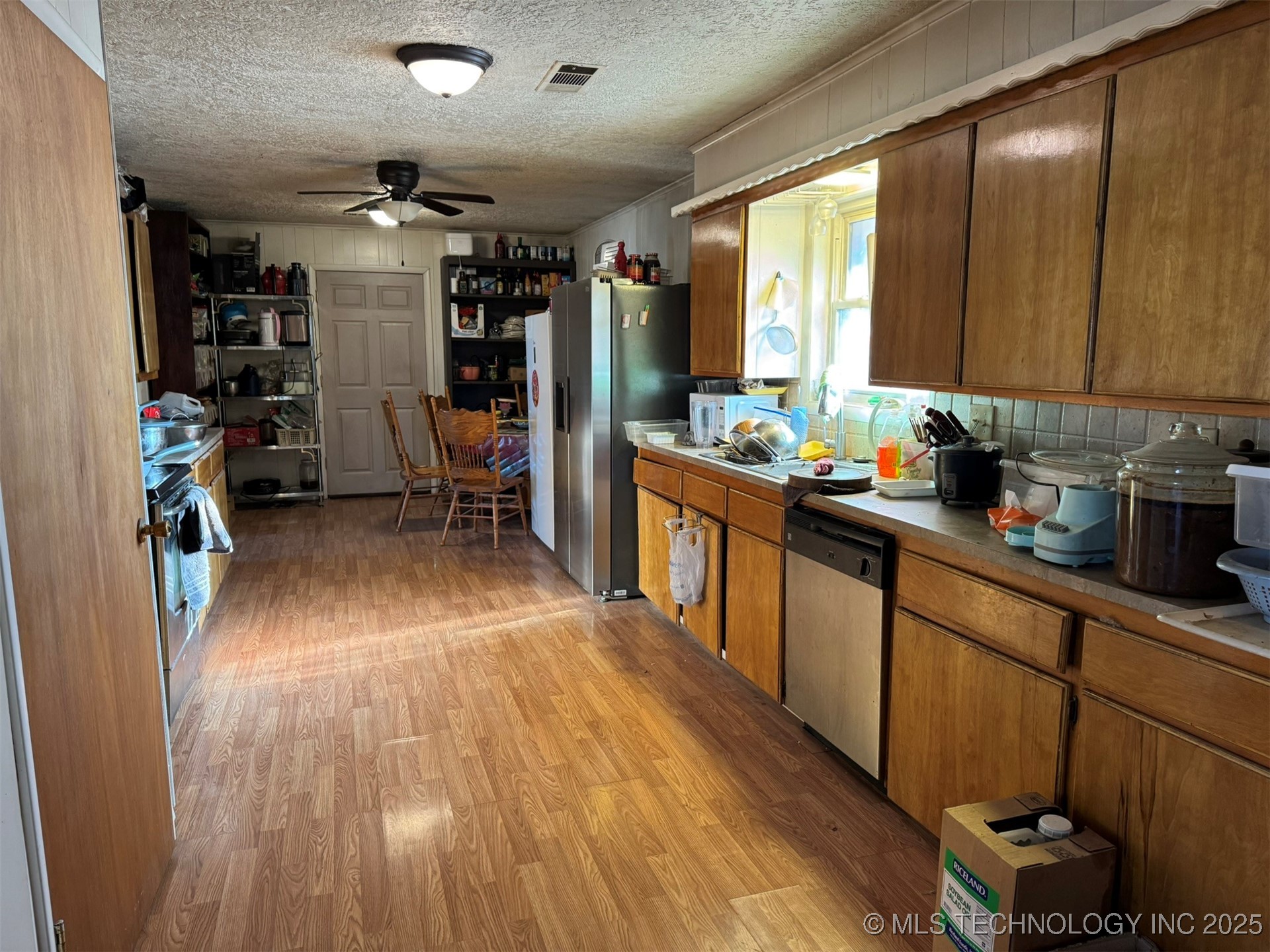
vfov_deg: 56.8
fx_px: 881
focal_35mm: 24
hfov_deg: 71.6
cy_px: 476
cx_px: 635
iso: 320
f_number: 1.78
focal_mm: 6.76
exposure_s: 1/60
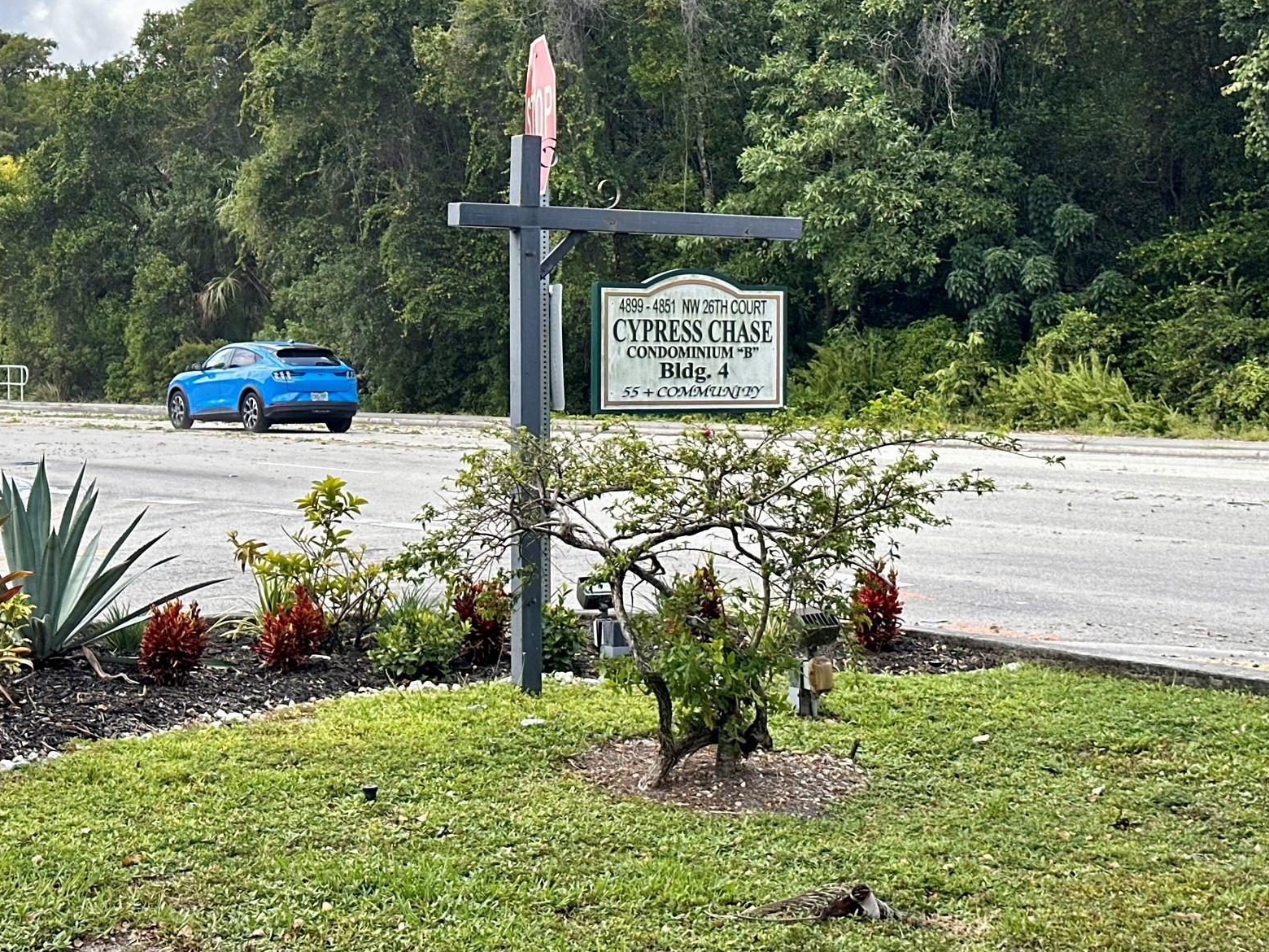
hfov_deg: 30.6
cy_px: 395
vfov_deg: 23.3
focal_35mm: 63
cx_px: 504
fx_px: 2310
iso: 64
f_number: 1.78
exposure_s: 1/1085
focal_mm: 6.86
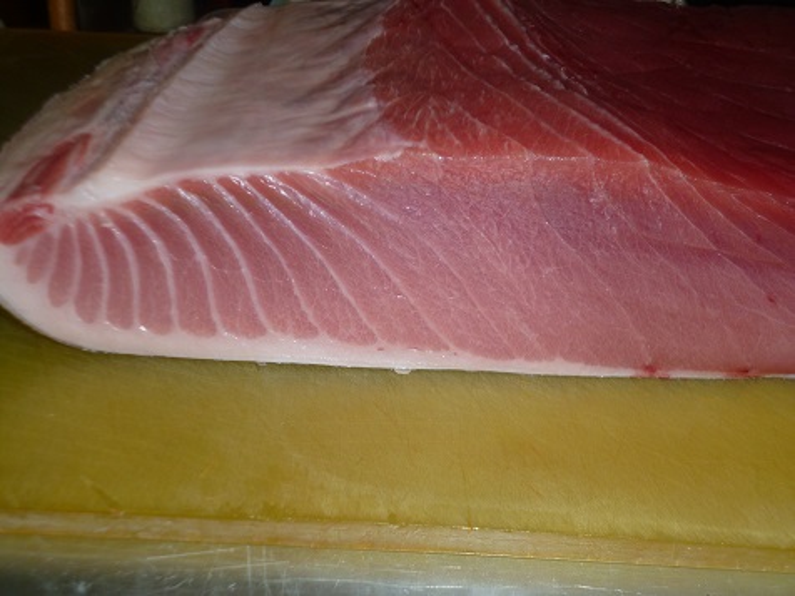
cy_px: 298
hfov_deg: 38.2
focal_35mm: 50
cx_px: 398
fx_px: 1148
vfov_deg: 29.1
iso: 100
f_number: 3.6
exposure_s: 1/60
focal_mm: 8.9
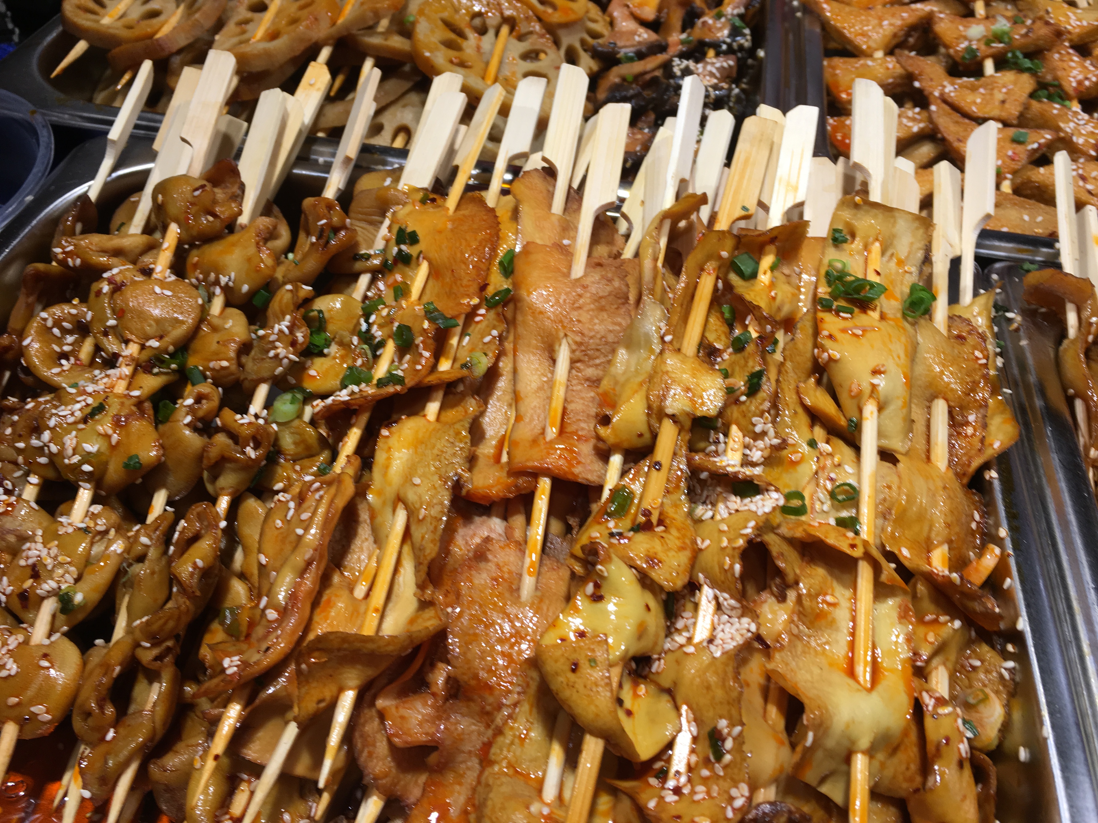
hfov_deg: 61.7
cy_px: 412
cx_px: 549
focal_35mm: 29
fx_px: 920
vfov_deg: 48.2
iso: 25
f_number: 2.2
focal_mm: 4.15
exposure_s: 1/105
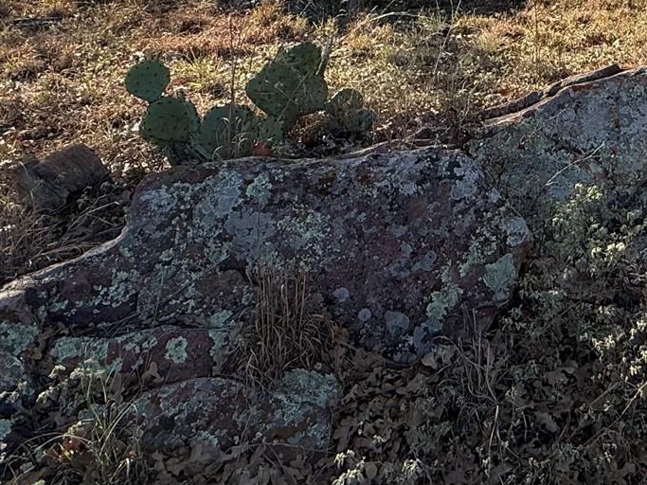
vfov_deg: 30.0
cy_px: -78
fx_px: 785
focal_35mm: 42
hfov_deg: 41.0
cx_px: 593
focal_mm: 2.22
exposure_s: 1/1189
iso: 50
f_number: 2.2
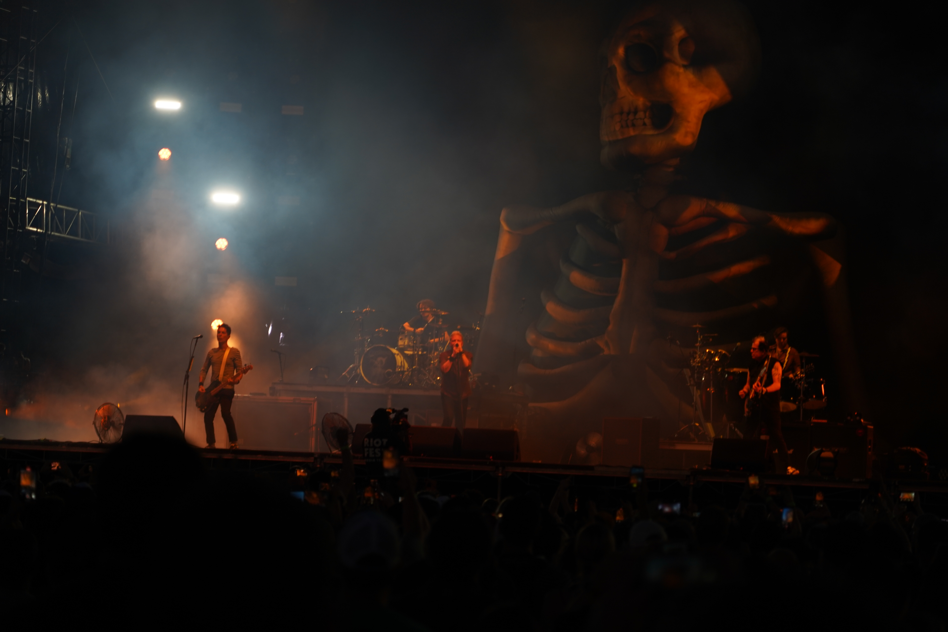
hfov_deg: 19.5
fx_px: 2765
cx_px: 474
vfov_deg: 13.0
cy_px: 316
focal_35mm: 105
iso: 400
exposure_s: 1/125
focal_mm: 105
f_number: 4
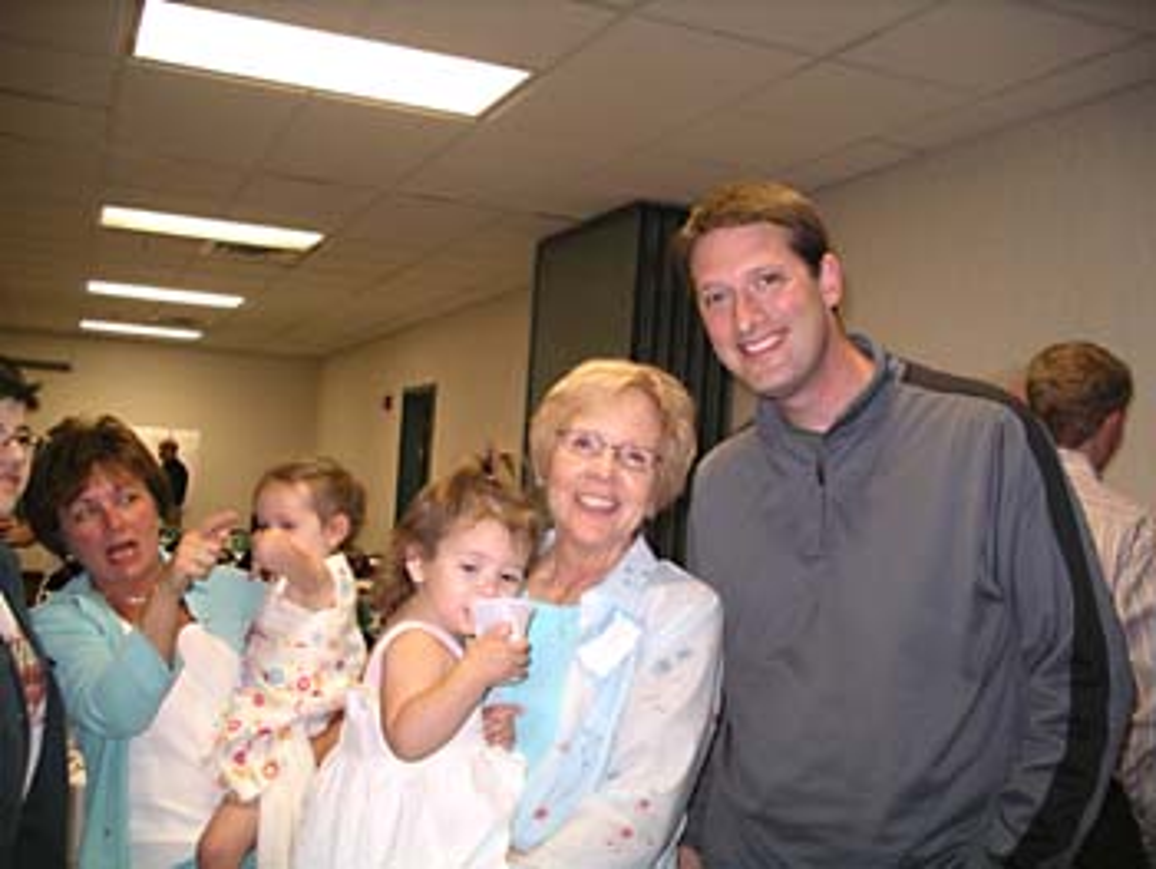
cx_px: 578
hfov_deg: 50.1
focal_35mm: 37
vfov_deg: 38.7
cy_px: 434
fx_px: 1236
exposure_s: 1/40
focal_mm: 7.8
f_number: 2.8
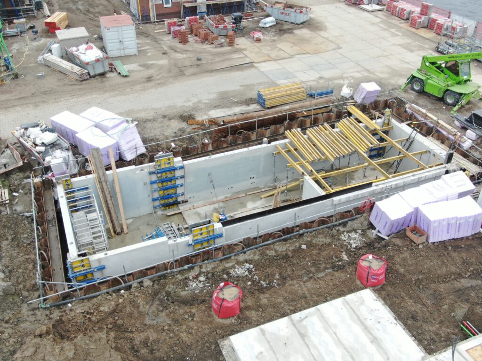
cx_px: 241
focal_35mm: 36
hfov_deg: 51.4
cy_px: 180
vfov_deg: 39.7
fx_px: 501
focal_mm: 6.21
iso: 100
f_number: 3.3
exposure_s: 1/160
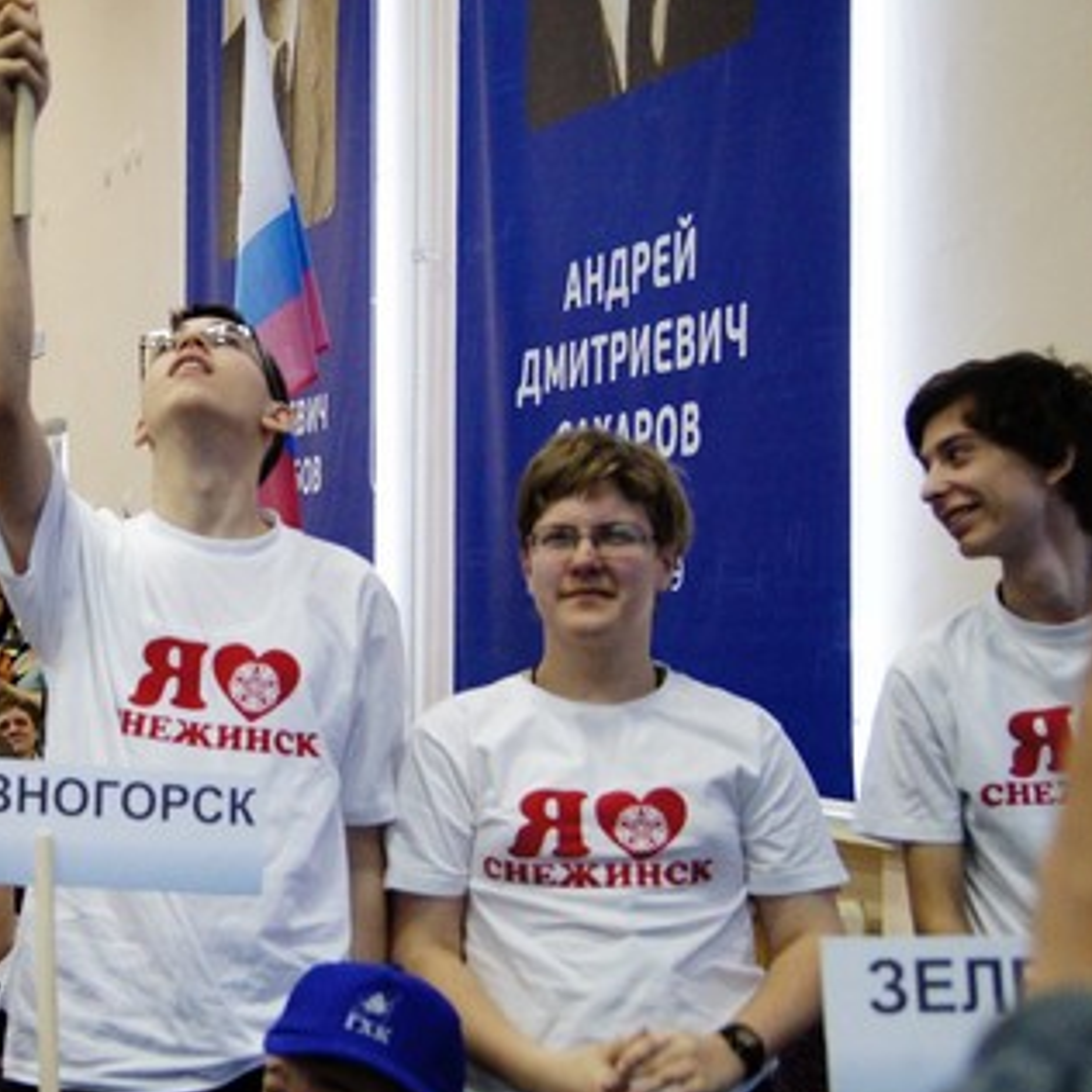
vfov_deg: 25.7
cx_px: 35
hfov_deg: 24.7
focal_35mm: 67
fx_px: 2391
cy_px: 606
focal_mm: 26
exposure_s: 1/80
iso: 1600
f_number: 4.5
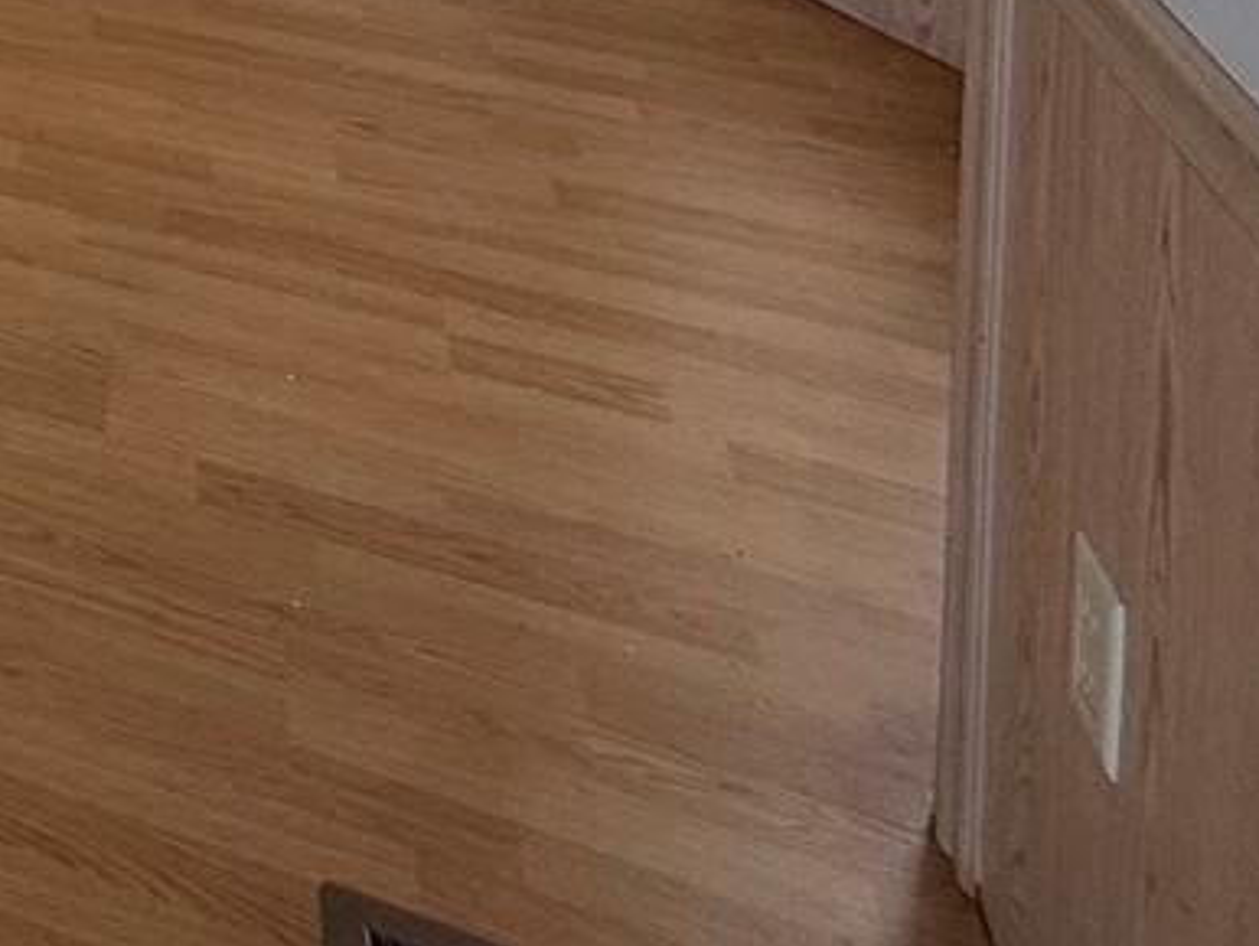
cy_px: -904
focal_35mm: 58
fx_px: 2111
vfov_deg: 18.1
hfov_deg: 24.2
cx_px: -734
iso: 100
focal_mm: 2.22
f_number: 2.2
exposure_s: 1/99
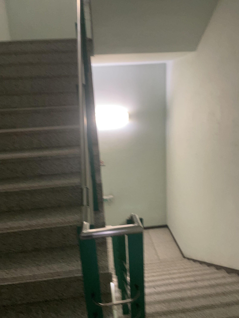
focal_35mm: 26
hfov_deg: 53.1
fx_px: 239
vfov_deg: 67.3
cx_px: 120
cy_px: 159
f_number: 1.6
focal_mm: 4.2
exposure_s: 1/40
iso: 400
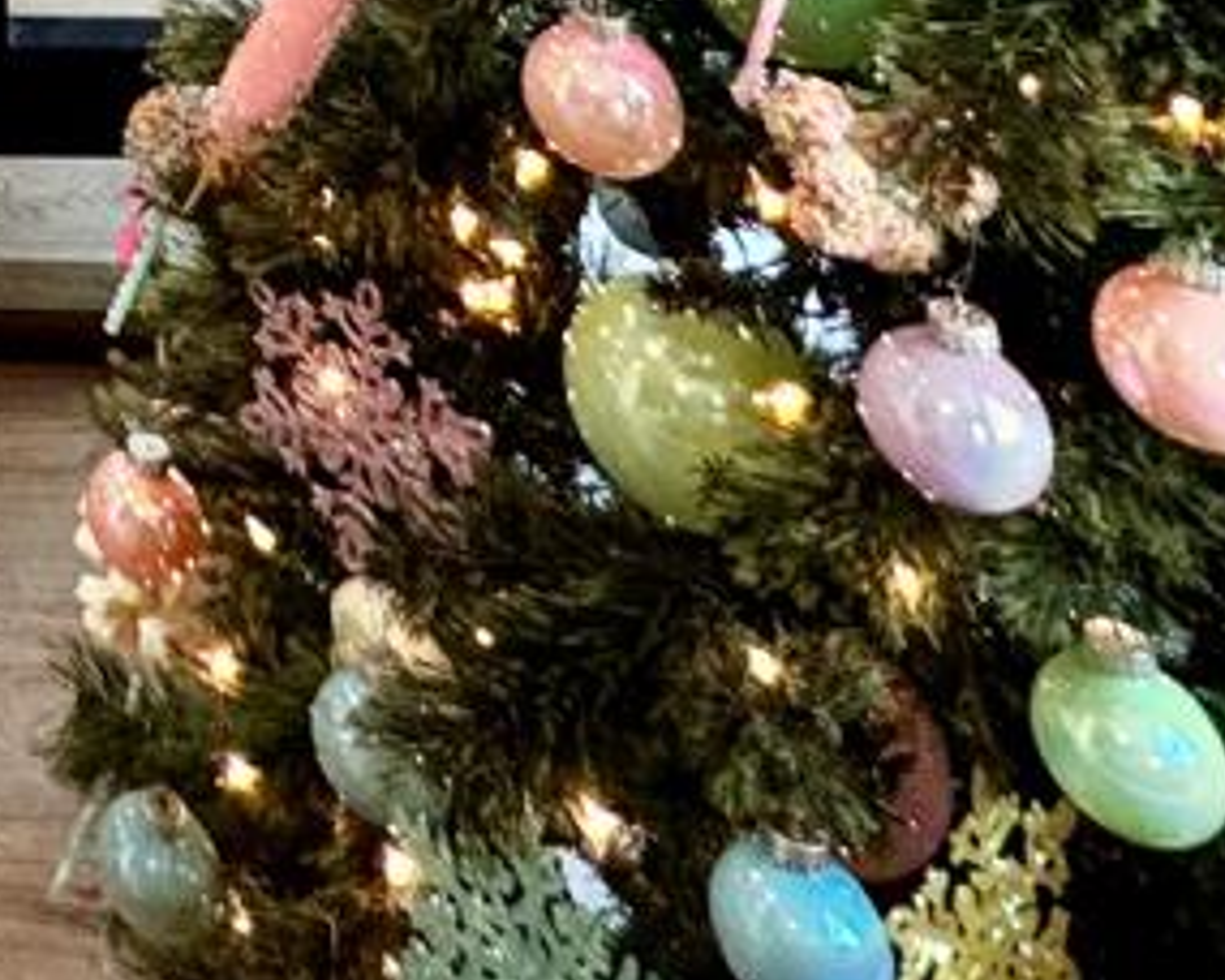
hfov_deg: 19.9
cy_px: -1330
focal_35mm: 72
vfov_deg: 14.5
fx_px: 2610
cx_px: -933
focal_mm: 2.22
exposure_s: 1/120
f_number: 2.2
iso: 200
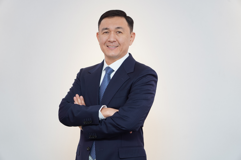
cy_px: 80
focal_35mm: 94
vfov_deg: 14.6
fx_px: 629
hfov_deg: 21.7
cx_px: 120
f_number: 4
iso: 320
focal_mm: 94
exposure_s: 1/100
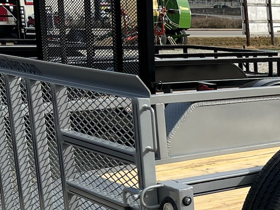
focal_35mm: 93
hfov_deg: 19.0
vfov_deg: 15.6
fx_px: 752
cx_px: 397
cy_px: 210
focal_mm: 5.7
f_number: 1.5
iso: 50
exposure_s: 1/3077
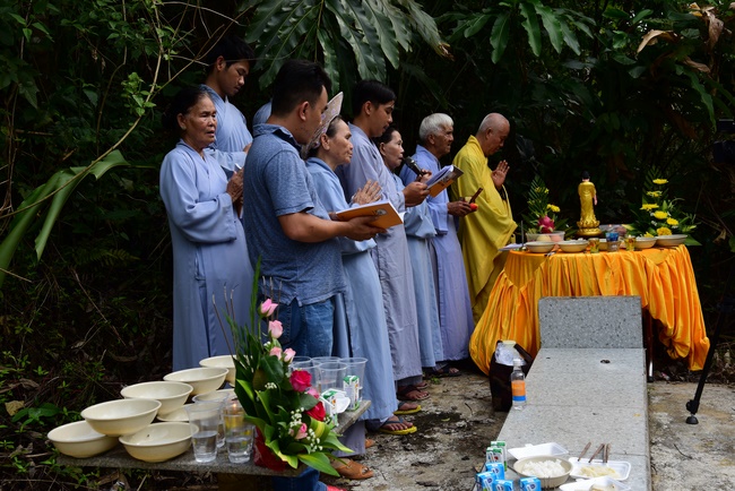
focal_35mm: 40
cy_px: 246
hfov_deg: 48.4
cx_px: 368
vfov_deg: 33.4
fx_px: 817
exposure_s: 1/125
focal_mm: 40
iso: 200
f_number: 8
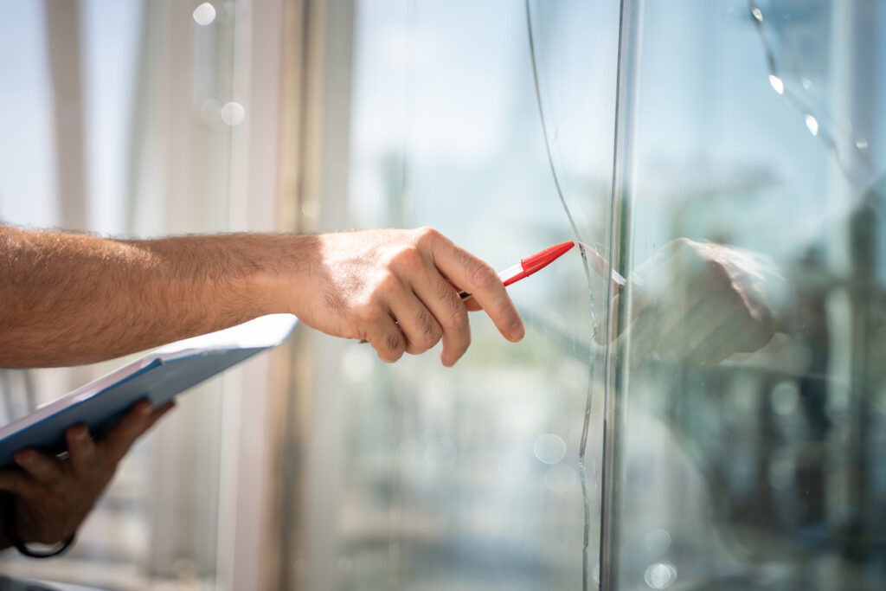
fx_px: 1846
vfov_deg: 18.2
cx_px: 443
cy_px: 296
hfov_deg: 27.0
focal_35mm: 75
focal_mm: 75
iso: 100
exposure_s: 1/1600
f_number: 2.8
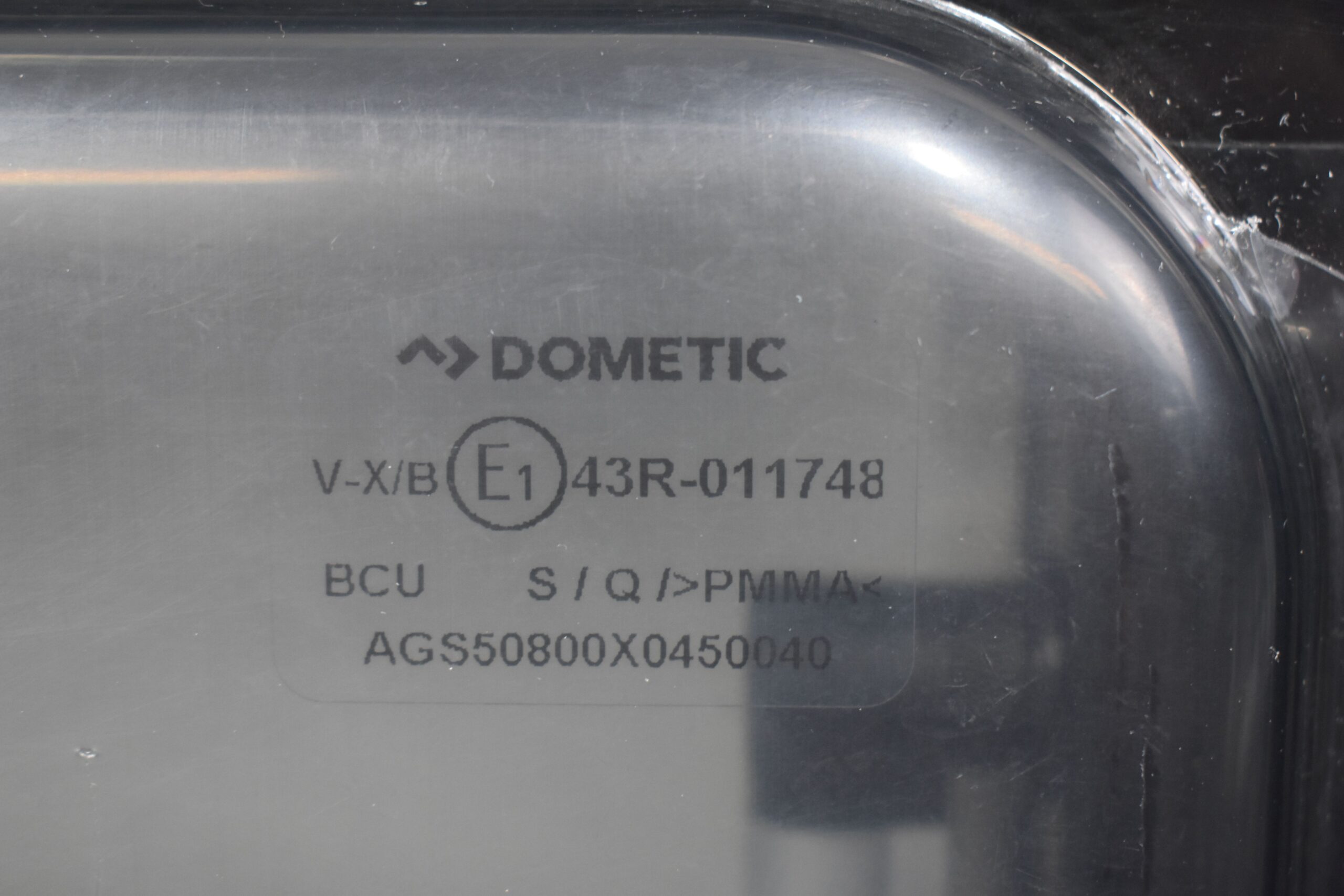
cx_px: 672
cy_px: 448
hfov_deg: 33.4
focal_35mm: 60
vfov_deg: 22.6
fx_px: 2240
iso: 1100
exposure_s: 1/60
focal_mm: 40
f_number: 5
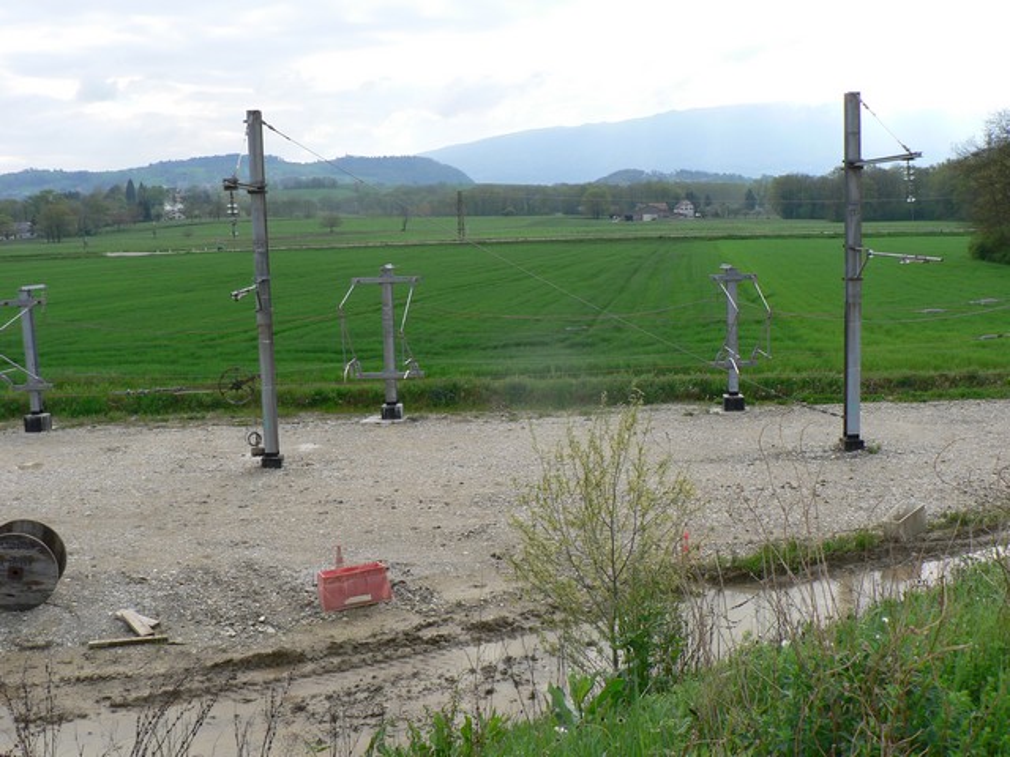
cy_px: 378
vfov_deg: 39.7
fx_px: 1050
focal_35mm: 36
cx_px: 505
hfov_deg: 51.4
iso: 80
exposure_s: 1/250
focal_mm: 6
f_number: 4
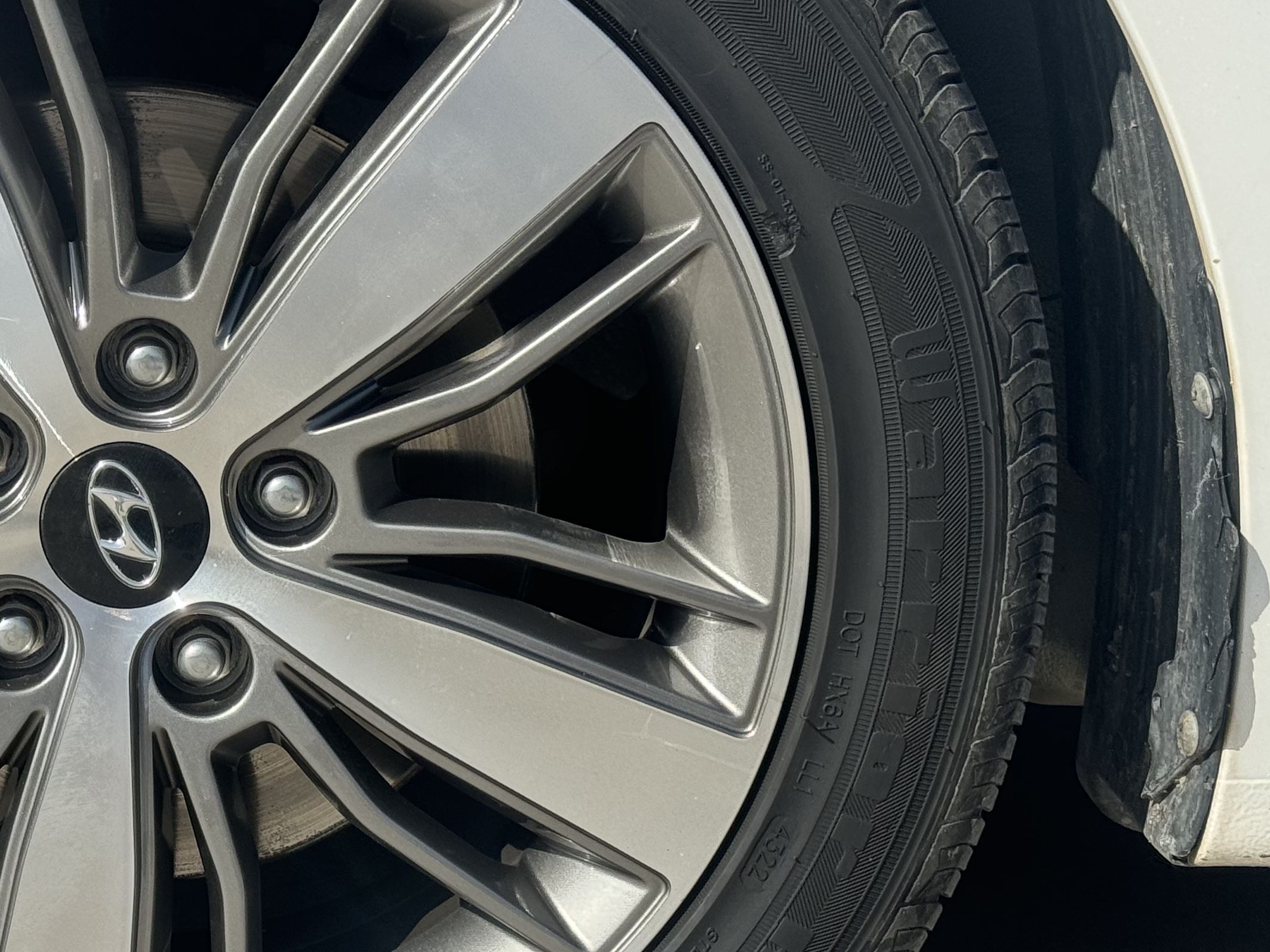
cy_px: 460
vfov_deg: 16.2
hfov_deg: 21.0
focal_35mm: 91
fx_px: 3338
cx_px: 105
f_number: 1.78
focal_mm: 6.76
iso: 64
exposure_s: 1/3425
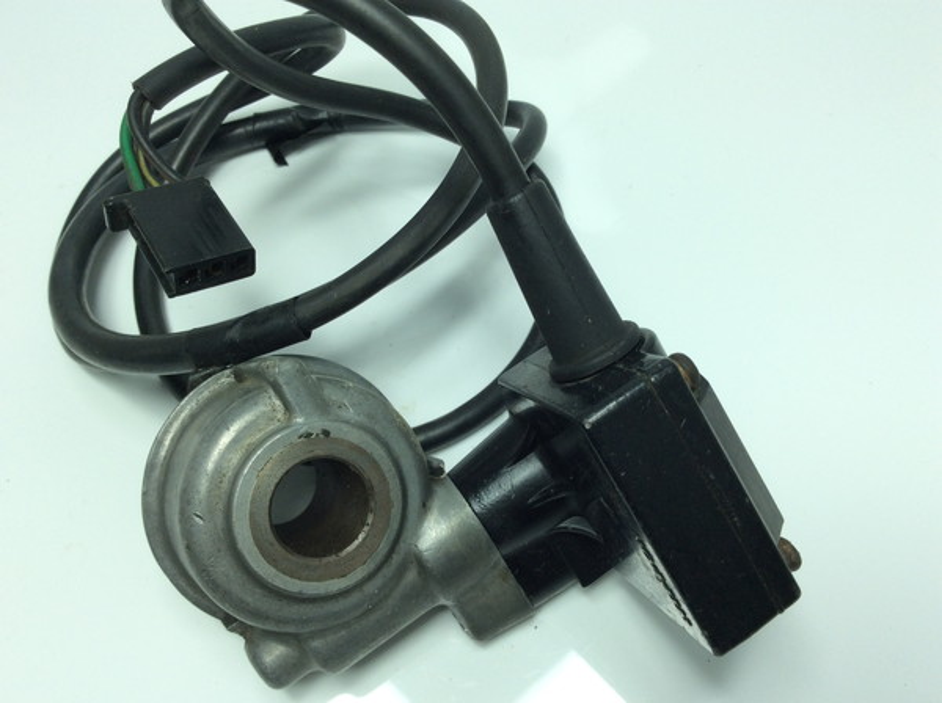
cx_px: 471
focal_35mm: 32
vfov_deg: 44.0
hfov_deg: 56.9
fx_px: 869
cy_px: 352
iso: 32
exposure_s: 1/307
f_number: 2.4
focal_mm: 3.3
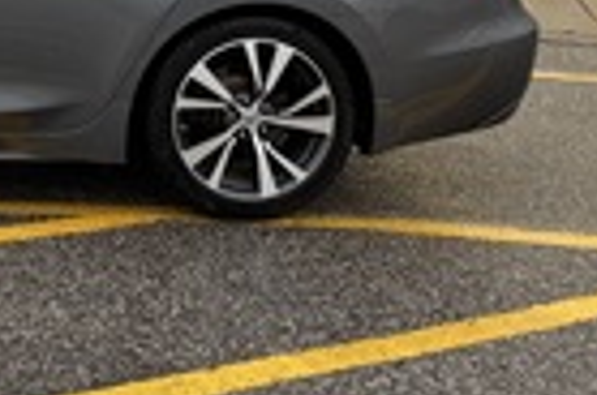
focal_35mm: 82
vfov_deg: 16.0
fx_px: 1357
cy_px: -58
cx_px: -219
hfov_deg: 21.9
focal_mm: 5.96
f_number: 1.6
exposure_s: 1/121
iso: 100
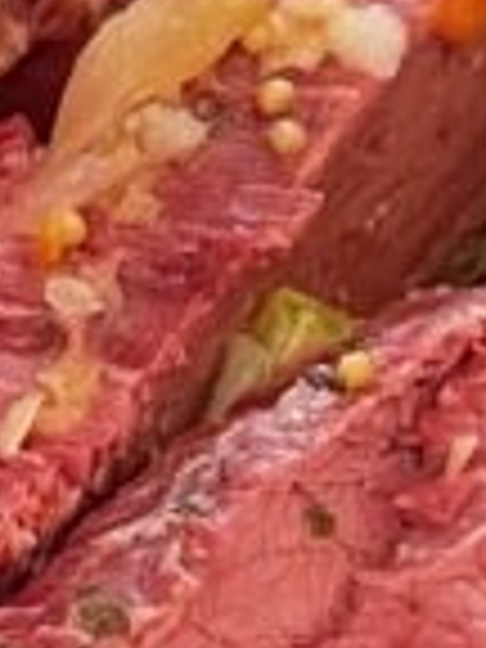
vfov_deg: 10.4
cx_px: 256
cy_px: 868
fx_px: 3463
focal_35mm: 185
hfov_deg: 8.0
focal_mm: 4.2
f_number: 1.6
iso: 500
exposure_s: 1/30
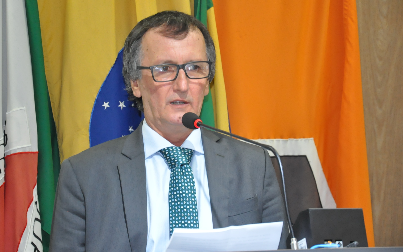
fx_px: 1603
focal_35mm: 146
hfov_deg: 14.3
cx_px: 190
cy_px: 113
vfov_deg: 9.0
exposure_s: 1/60
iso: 2000
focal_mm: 90
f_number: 5.6
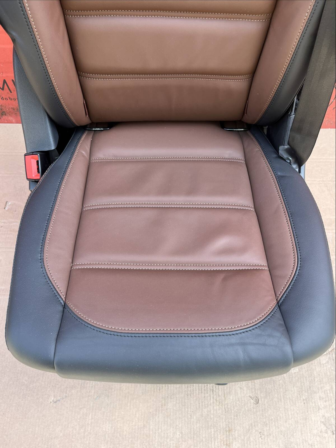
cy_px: 224
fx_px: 336
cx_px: 168
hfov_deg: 53.1
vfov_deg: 67.3
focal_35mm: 26
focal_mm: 5.1
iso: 32
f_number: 1.6
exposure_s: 1/122
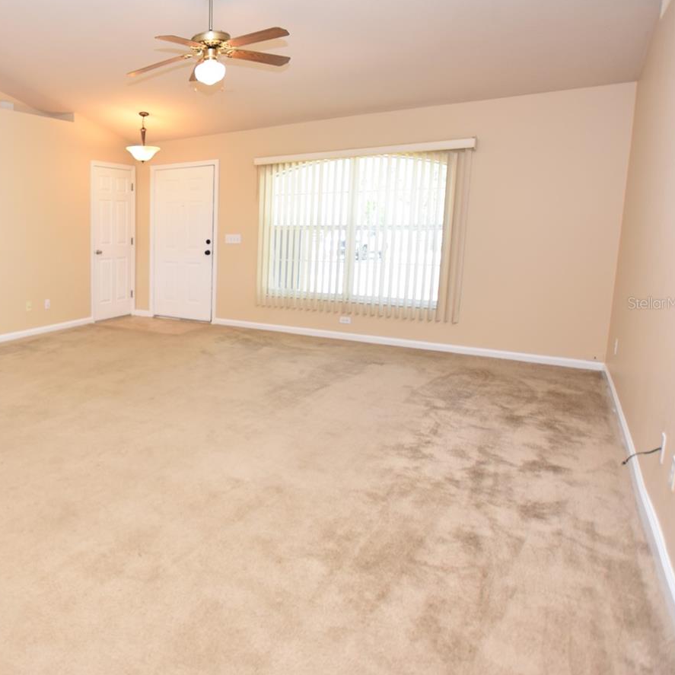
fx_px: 507
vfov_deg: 67.1
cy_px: 303
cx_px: 87
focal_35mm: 23
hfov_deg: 58.9
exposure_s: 1/60
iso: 400
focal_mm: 10
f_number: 4
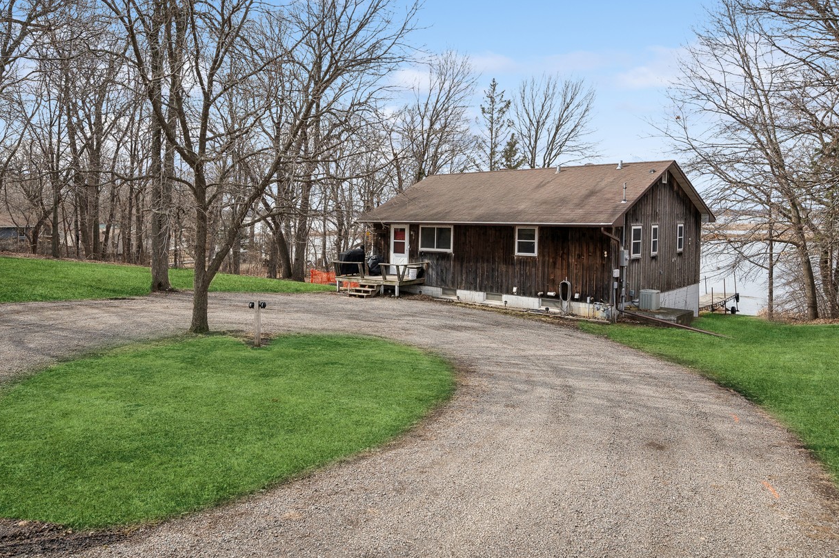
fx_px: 582
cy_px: 200
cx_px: 351
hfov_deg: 71.0
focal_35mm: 25
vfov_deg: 50.6
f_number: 8
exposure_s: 1/500
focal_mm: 19
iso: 200
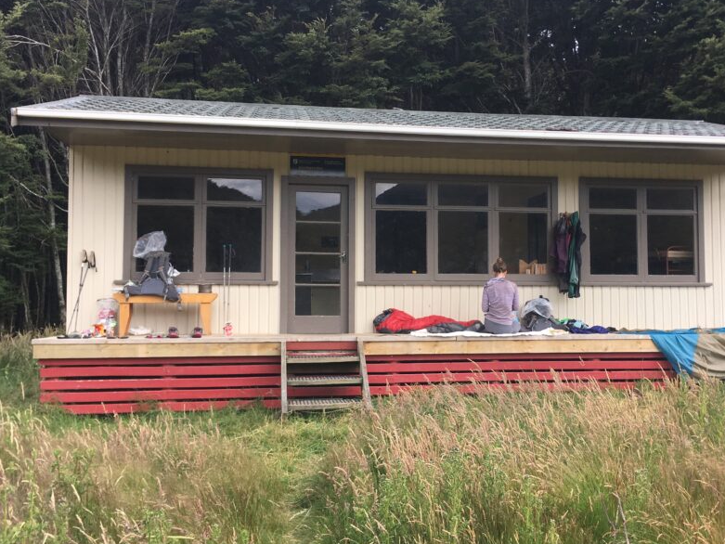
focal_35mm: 38
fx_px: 796
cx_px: 400
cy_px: 255
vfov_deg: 37.7
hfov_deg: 48.9
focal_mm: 4.15
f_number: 2.2
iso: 25
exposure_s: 1/523
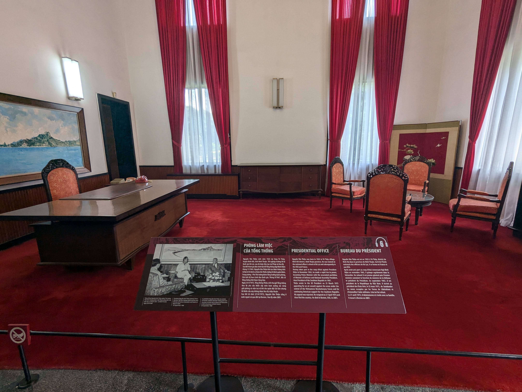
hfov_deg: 94.5
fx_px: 241
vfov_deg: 78.1
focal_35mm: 16
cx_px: 261
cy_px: 196
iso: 47
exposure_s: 1/100
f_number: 2.2
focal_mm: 2.35
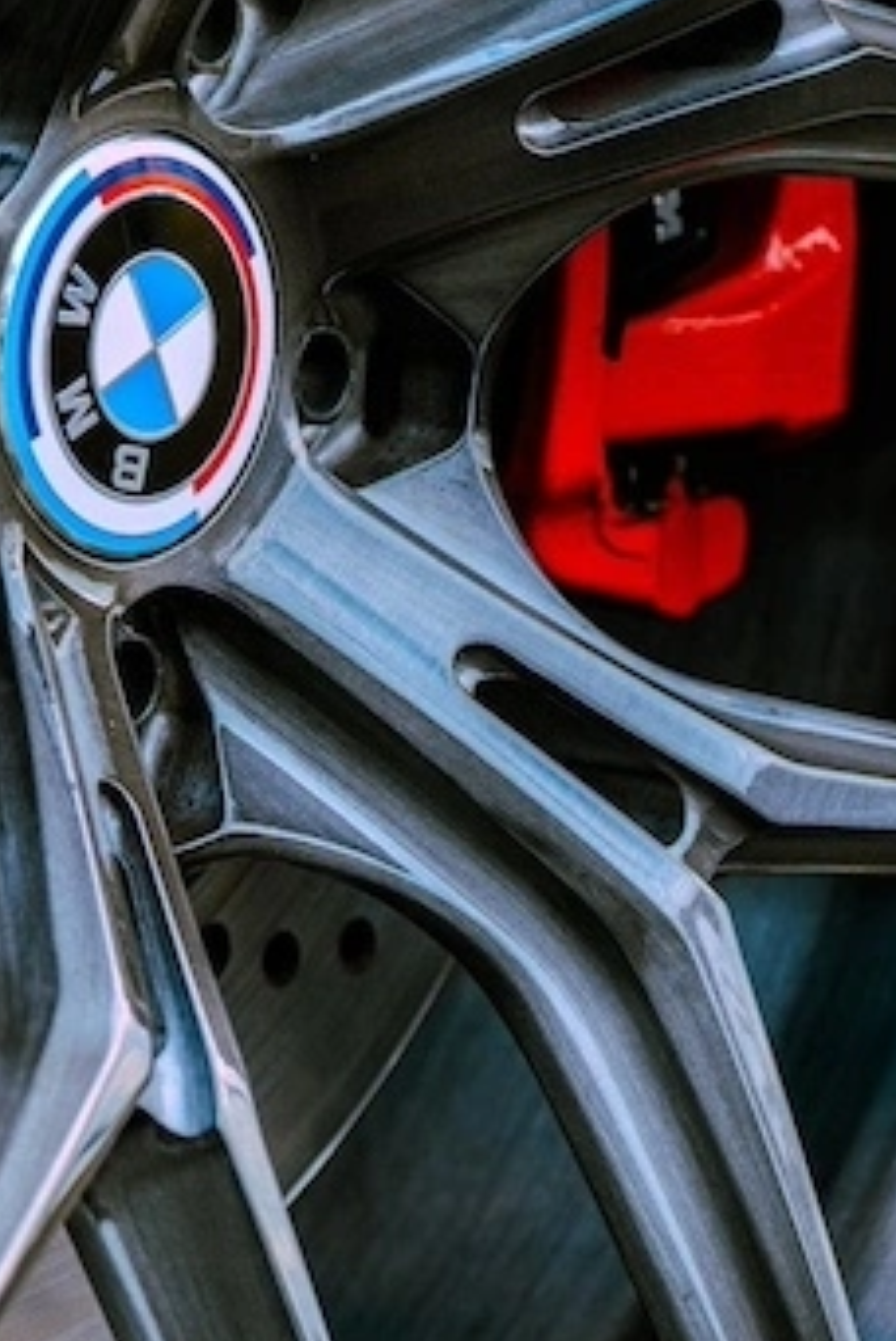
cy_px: 342
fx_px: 9165
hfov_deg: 5.6
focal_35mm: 246
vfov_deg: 8.4
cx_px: 346
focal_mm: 70
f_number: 3.5
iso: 100
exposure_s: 1/50
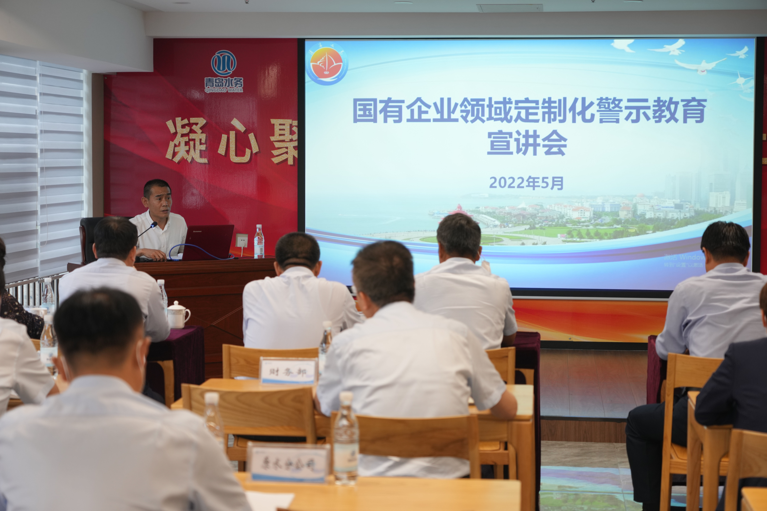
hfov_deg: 30.5
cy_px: 256
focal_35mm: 66
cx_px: 384
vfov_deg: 20.6
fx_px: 1406
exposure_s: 1/80
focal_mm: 66
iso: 500
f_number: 4
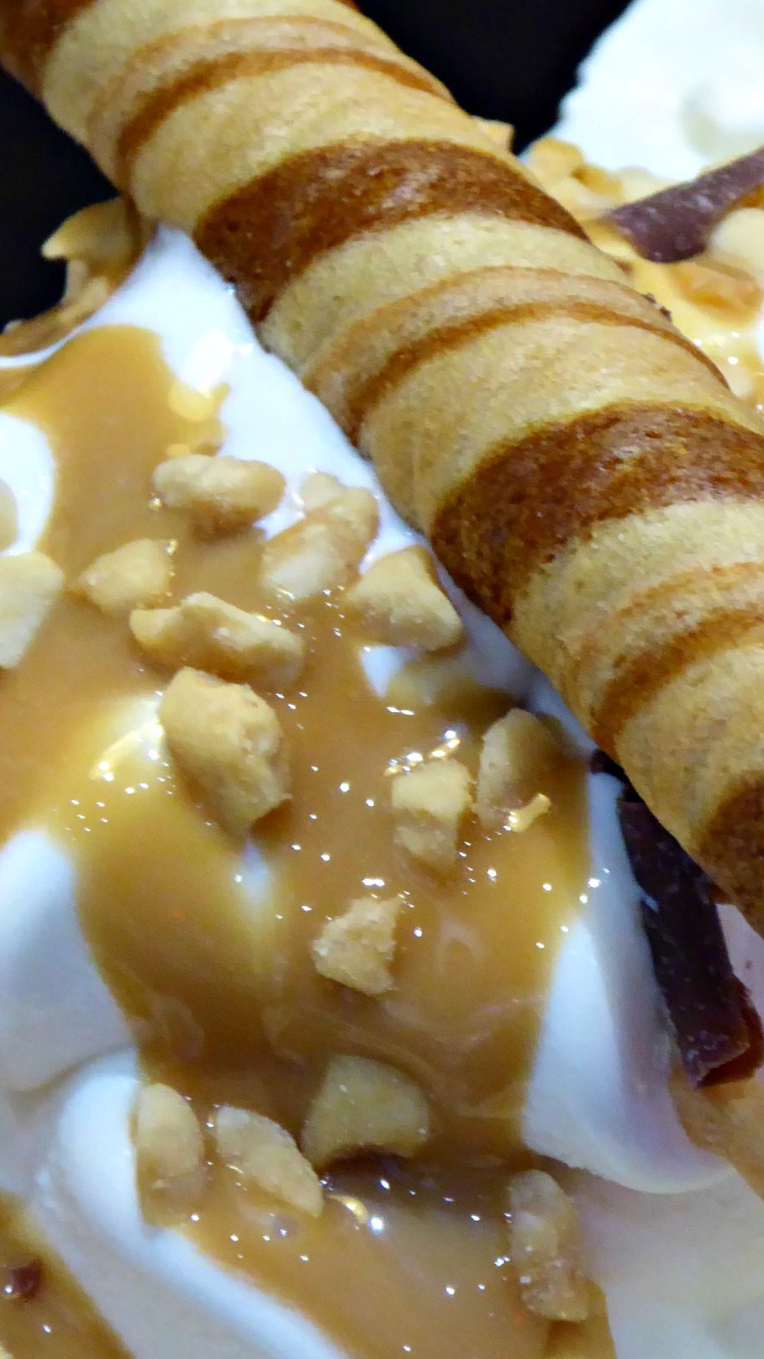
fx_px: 5621
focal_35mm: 156
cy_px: 662
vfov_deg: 13.8
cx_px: 701
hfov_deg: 7.8
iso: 400
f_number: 4.6
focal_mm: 13.2
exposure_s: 1/15
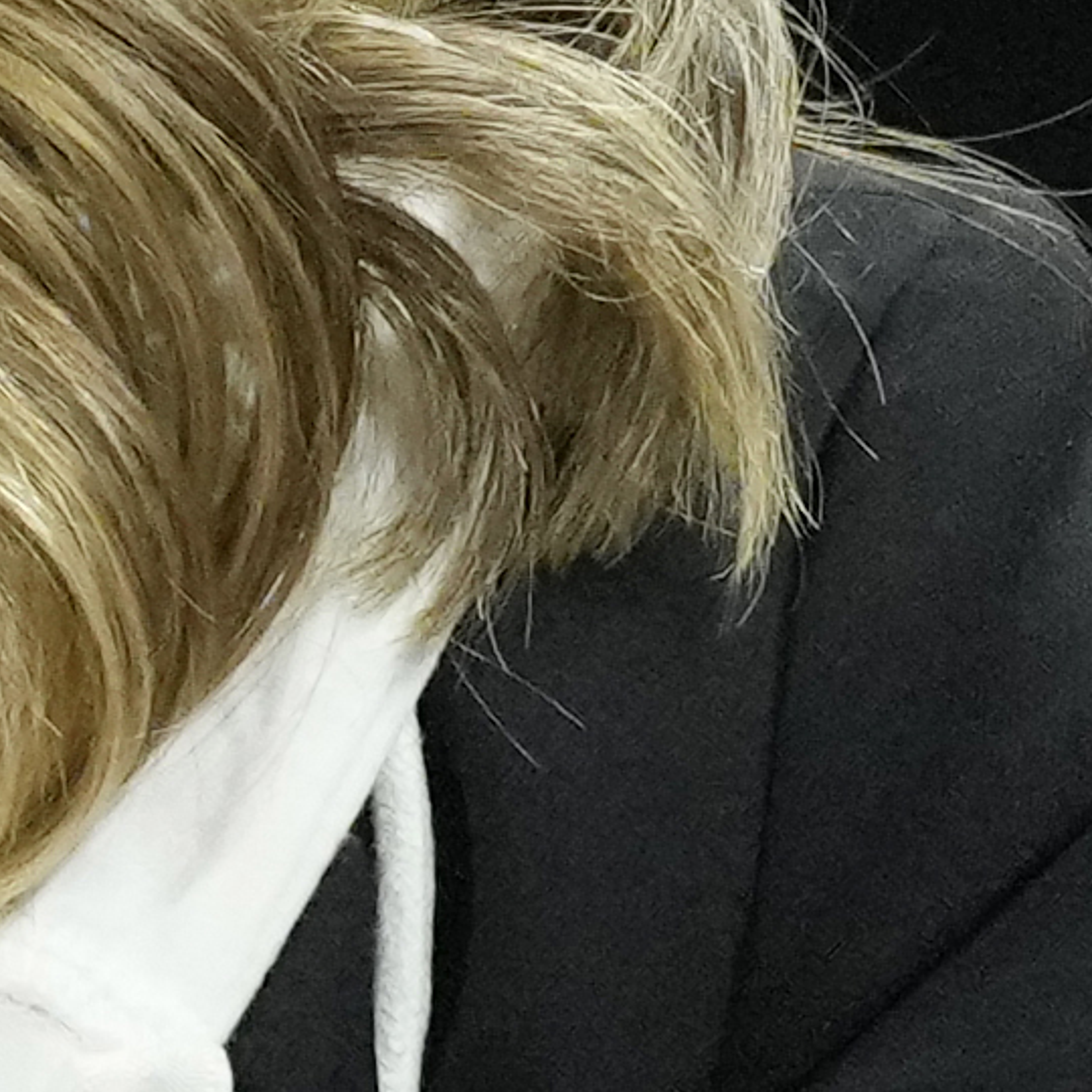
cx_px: -894
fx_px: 94579
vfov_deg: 0.7
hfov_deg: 0.7
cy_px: 461
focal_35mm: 2650
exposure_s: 1/2000
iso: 5000
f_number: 2.8
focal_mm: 200
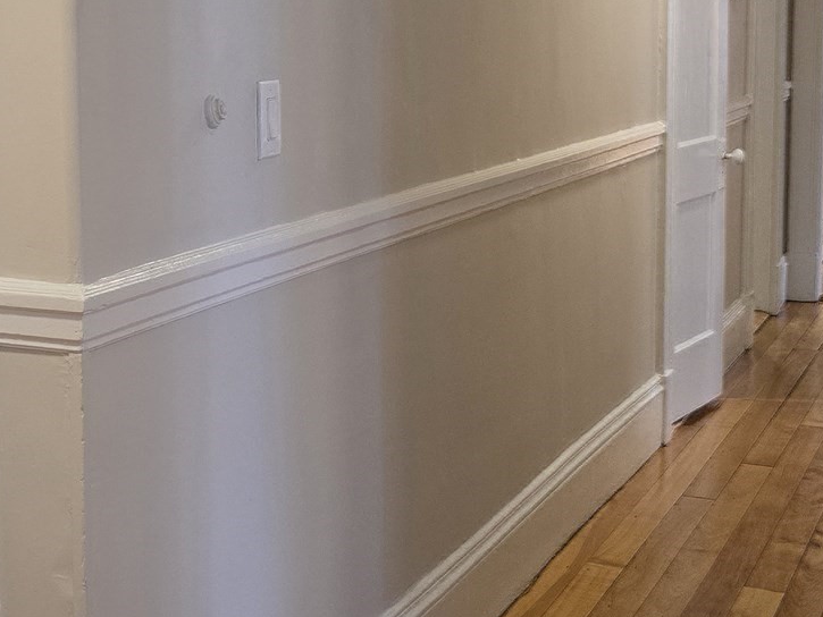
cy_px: 229
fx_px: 1546
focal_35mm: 65
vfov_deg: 22.5
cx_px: -173
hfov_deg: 26.4
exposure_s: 1/120
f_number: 1.7
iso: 250
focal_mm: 6.3
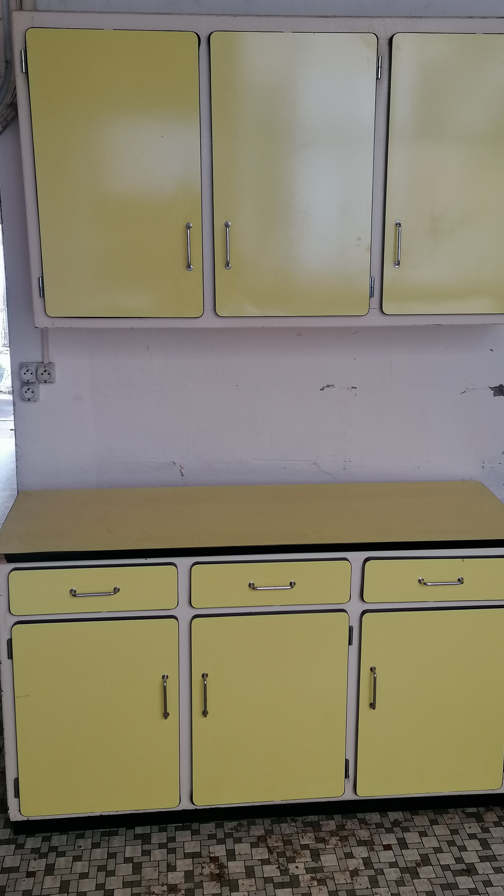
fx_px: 927
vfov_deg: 51.6
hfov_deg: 30.4
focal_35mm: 39
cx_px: 279
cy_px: 440
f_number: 1.8
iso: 160
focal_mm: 4.75
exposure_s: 1/50
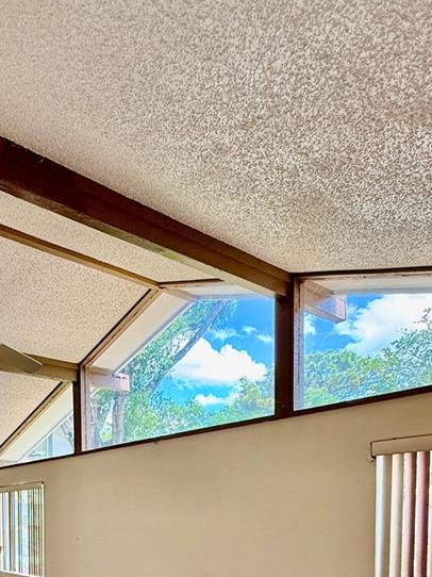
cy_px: 545
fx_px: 516
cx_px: 104
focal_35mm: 31
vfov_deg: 50.1
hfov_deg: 43.8
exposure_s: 1/99
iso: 100
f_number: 2.2
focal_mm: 2.22
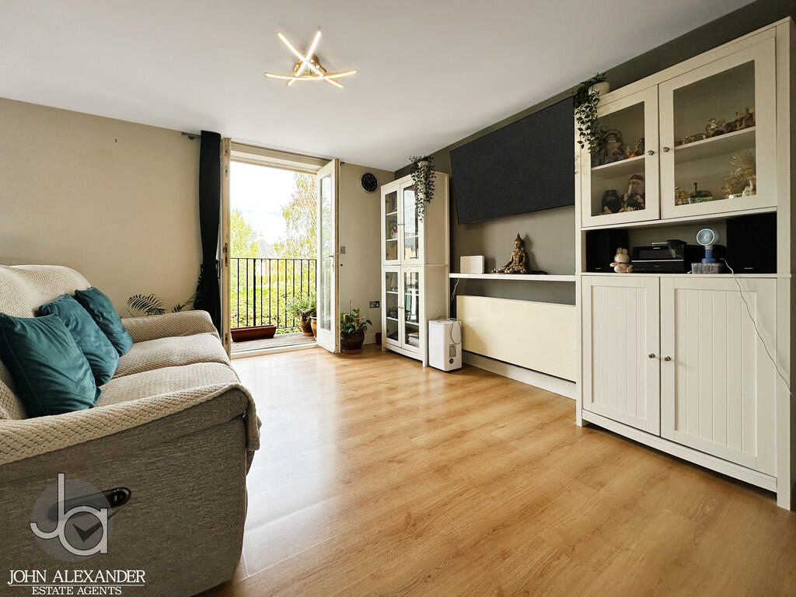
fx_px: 322
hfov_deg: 102.1
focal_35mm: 14
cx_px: 398
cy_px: 298
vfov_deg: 85.7
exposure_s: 1/149
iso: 40
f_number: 2.2
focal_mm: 2.22
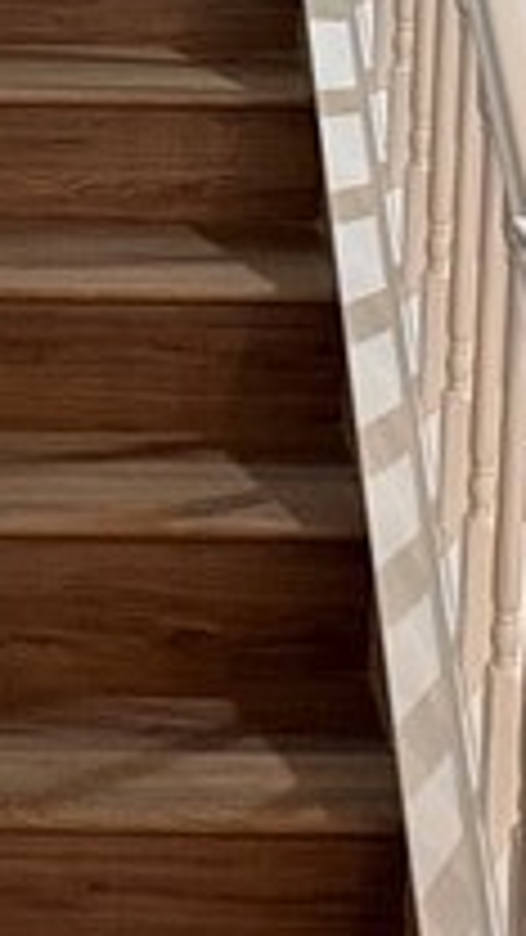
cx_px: 27
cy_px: -162
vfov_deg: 25.6
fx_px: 1860
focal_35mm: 75
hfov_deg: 15.9
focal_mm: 2.22
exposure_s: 1/60
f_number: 2.2
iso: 200
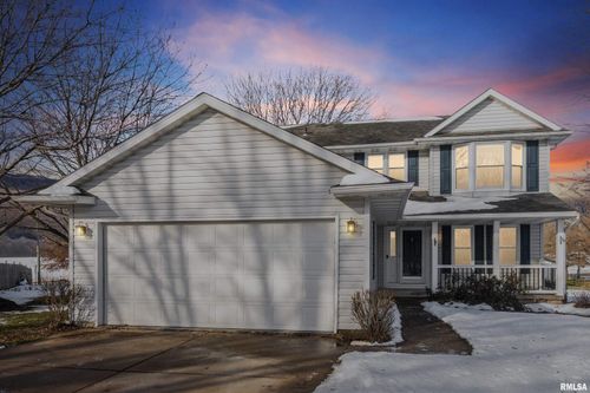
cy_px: 196
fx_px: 426
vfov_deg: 49.5
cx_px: 295
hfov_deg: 69.4
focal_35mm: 26
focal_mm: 26
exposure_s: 1/1000
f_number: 9
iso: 400
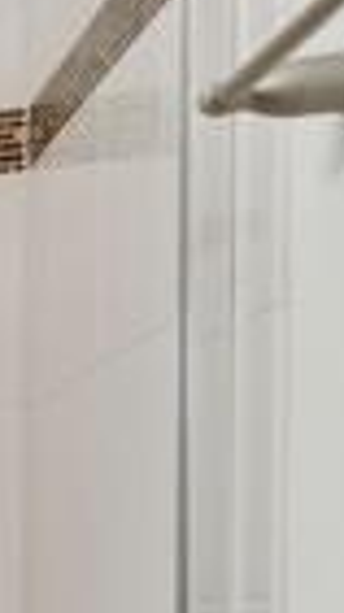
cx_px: -1298
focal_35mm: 89
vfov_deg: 22.6
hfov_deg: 6.7
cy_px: 670
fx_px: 1448
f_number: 9
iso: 200
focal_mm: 10
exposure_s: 1.3
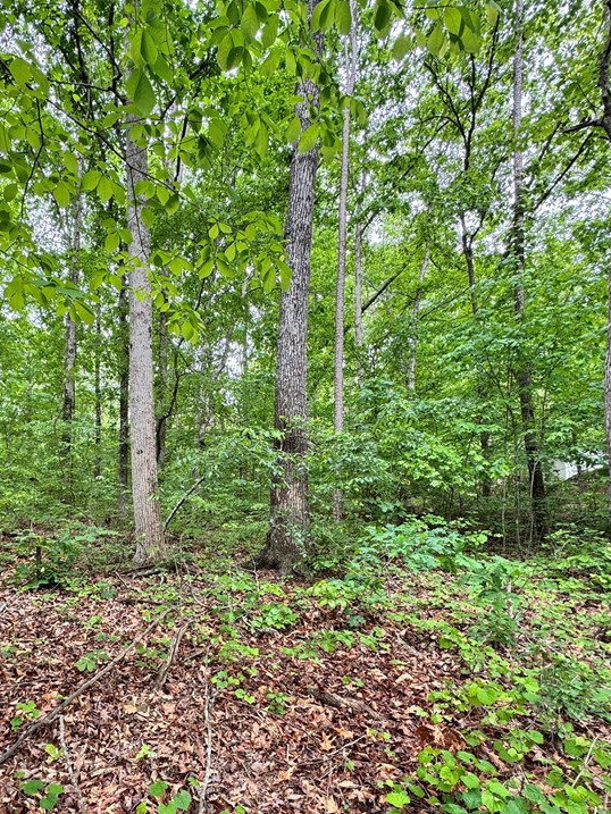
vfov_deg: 79.7
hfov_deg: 64.0
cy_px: 525
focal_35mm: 20
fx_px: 471
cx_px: 194
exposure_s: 1/99
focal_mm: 2.22
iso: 80
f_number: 2.2
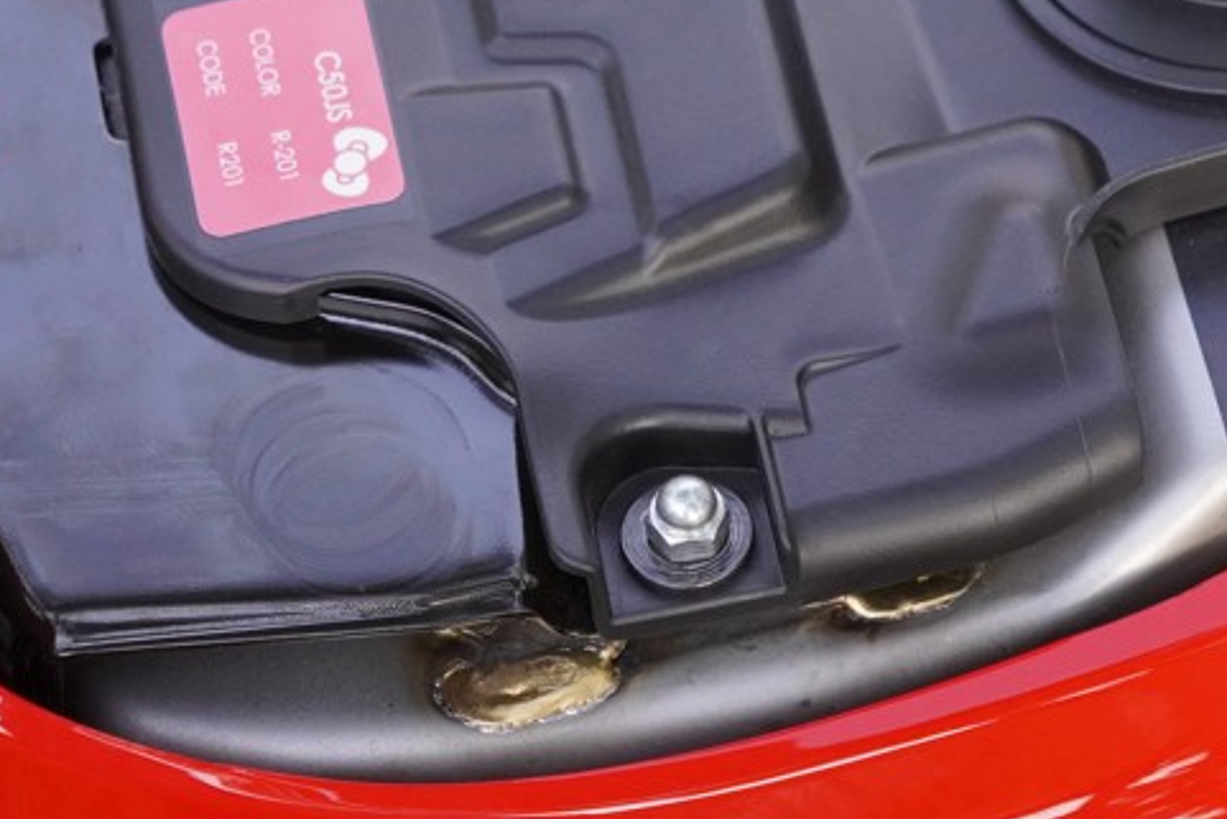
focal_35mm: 187
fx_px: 6375
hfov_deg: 11.0
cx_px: 934
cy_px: 89
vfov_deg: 7.3
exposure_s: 1/1000
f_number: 4
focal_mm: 50
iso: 1250
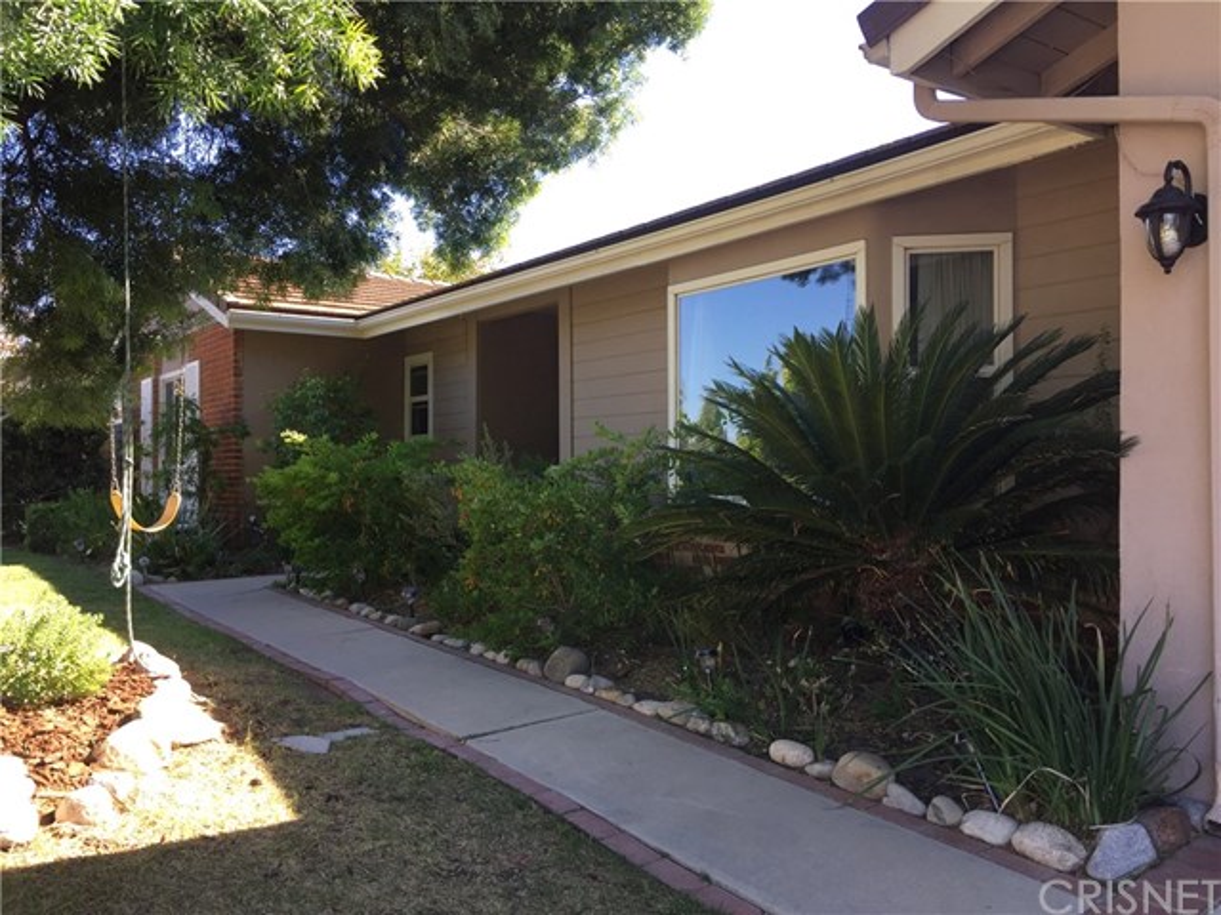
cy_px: 458
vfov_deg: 48.2
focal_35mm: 29
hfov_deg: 61.7
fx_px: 1023
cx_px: 610
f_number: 2.2
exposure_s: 1/210
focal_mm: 4.15
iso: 32
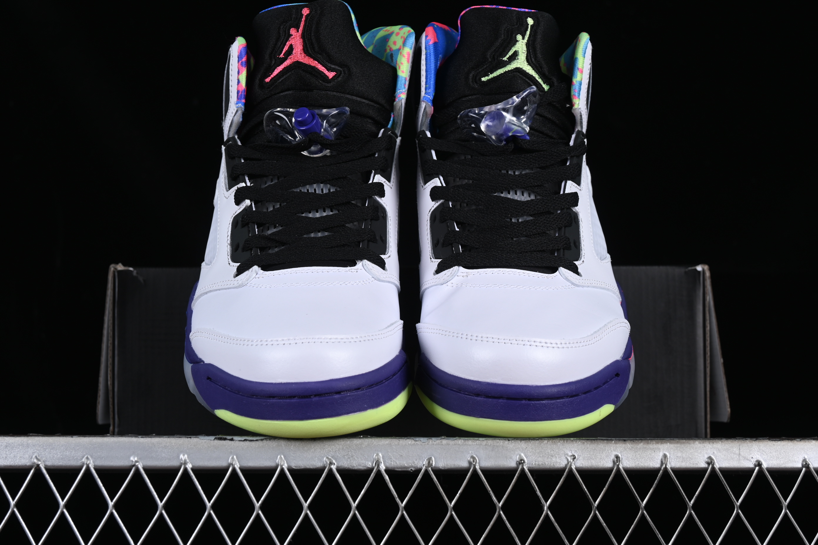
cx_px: 409
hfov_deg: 27.0
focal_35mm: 75
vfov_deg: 18.2
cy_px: 272
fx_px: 1704
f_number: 8
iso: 160
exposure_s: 1/80
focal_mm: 50
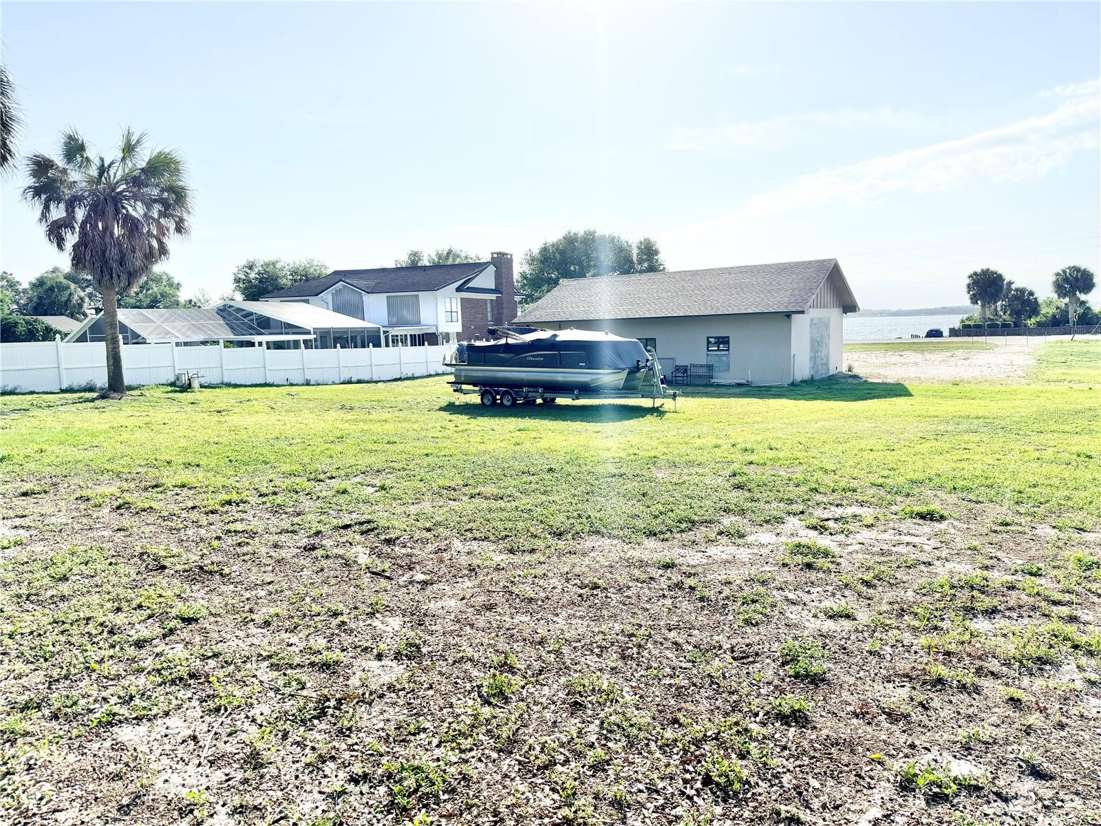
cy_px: 413
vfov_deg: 56.8
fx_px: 763
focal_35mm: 24
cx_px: 550
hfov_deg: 71.6
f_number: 1.78
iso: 100
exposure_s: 1/6173
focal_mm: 6.76
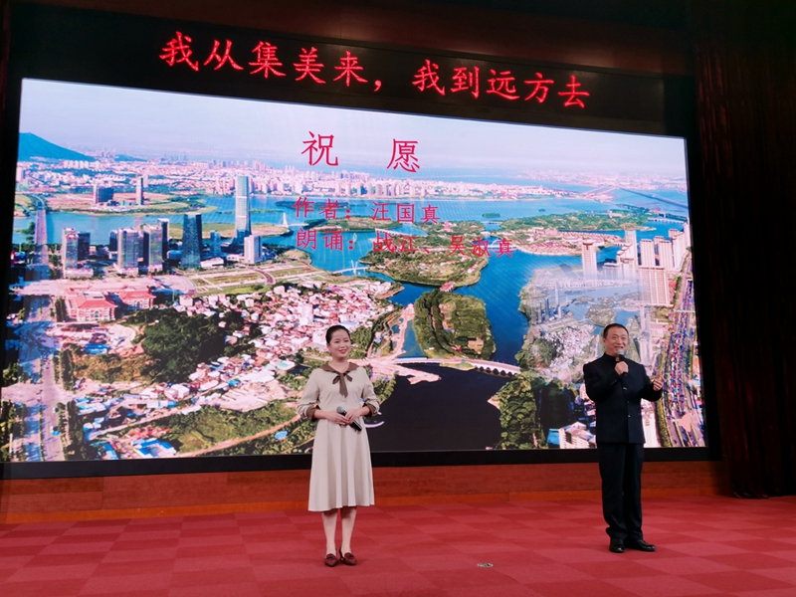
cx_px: 398
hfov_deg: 55.4
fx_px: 759
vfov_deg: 42.9
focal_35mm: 33
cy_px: 298
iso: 80
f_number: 1.8
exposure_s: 1/120
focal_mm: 4.75
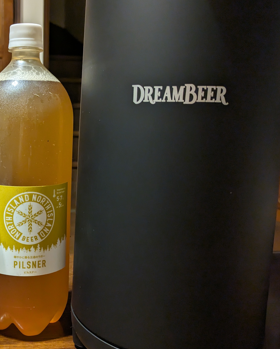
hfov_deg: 35.7
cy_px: 183
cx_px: 22
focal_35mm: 39
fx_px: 404
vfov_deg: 46.8
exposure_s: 1/25
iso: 556
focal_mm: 5.43
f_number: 1.89
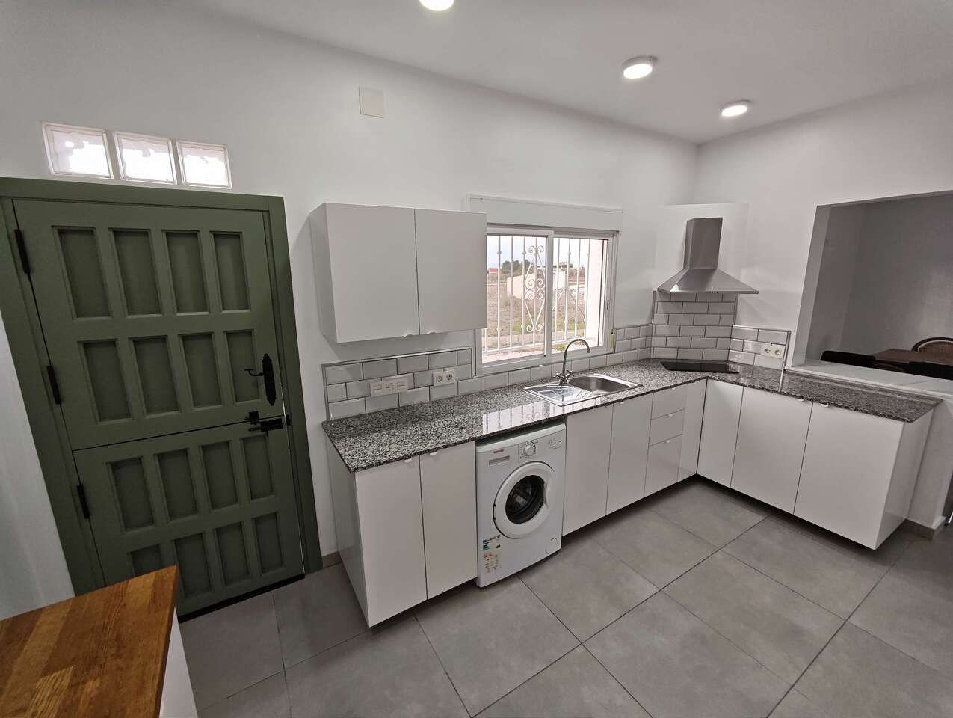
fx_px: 386
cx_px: 476
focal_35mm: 14
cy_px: 359
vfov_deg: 85.8
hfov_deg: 102.0
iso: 125
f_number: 2.2
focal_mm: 2.16
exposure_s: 1/67.1
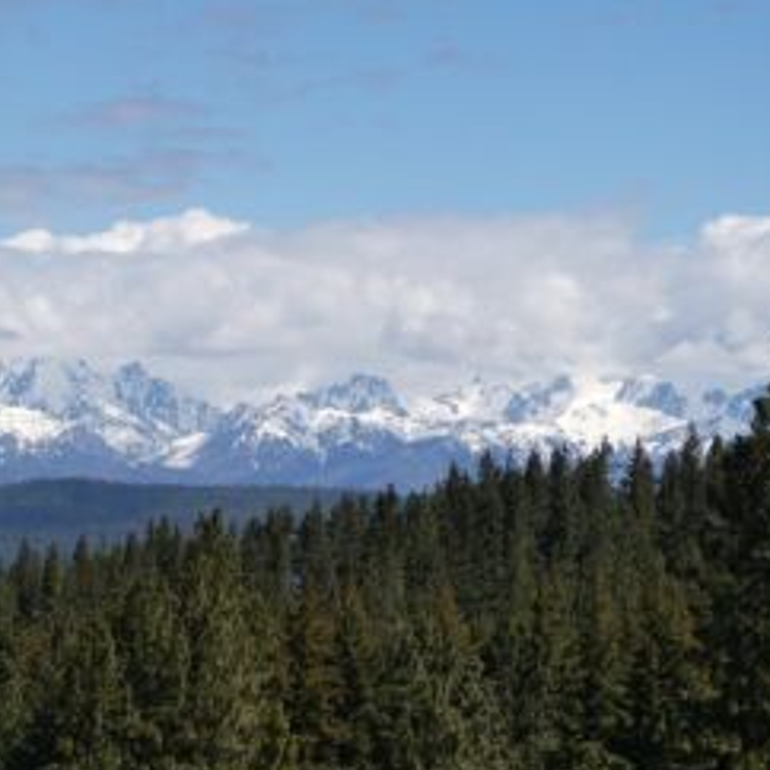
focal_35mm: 155
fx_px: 3901
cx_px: 229
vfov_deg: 11.3
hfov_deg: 11.3
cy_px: 401
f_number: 5.1
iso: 80
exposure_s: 1/800
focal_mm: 19
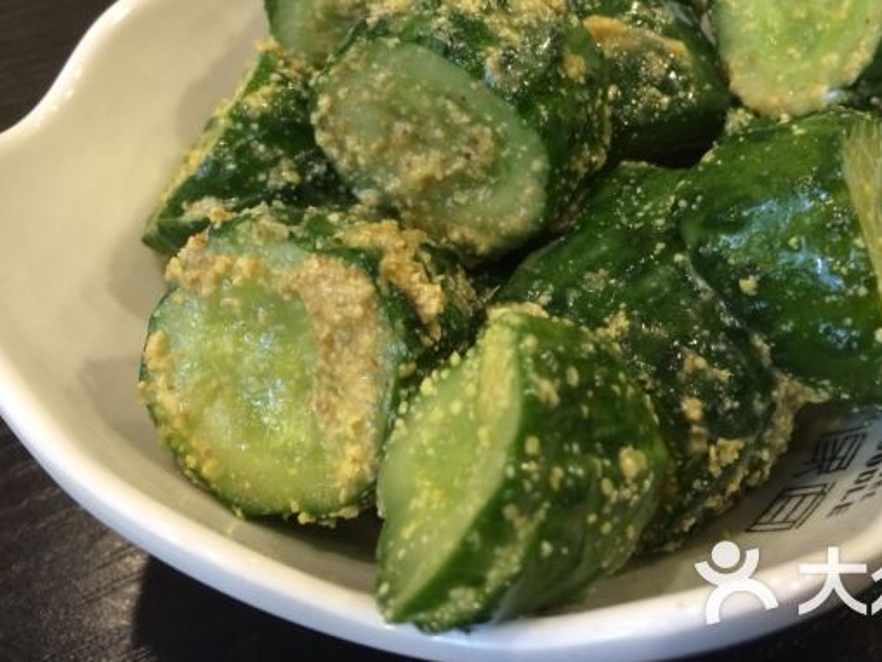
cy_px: 216
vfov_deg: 35.6
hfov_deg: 46.6
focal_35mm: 40
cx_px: 523
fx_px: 1019
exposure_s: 1/30
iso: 200
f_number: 2.2
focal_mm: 4.15
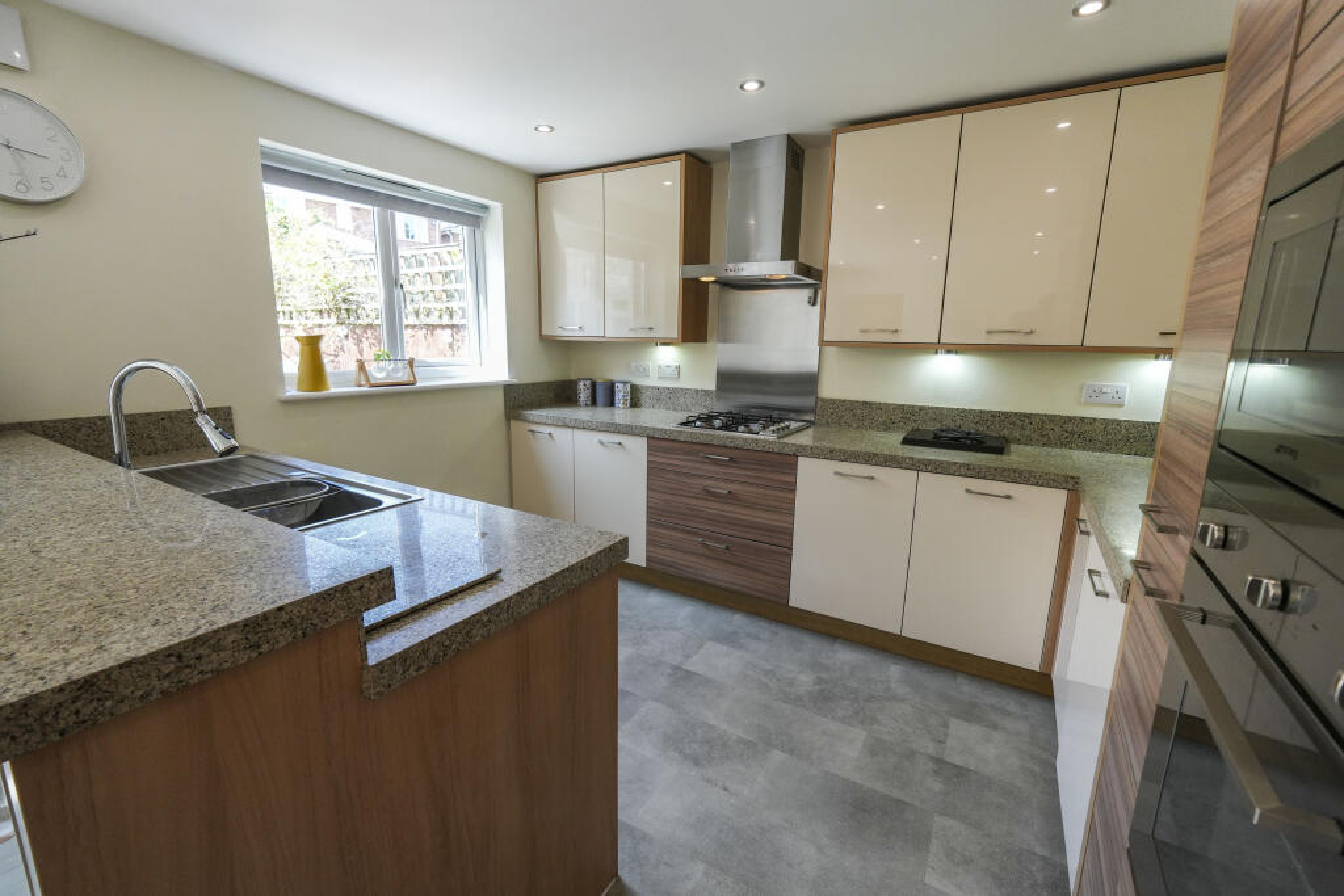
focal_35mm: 15
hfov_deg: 100.4
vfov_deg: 77.3
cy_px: 448
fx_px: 560
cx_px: 672
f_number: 4
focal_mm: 10
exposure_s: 1/160
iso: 400
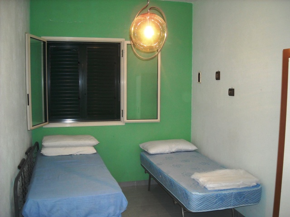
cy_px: 108
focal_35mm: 35
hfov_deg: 52.6
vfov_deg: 40.7
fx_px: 293
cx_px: 145
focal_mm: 5.7
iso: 200
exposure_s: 1/60
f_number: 2.8
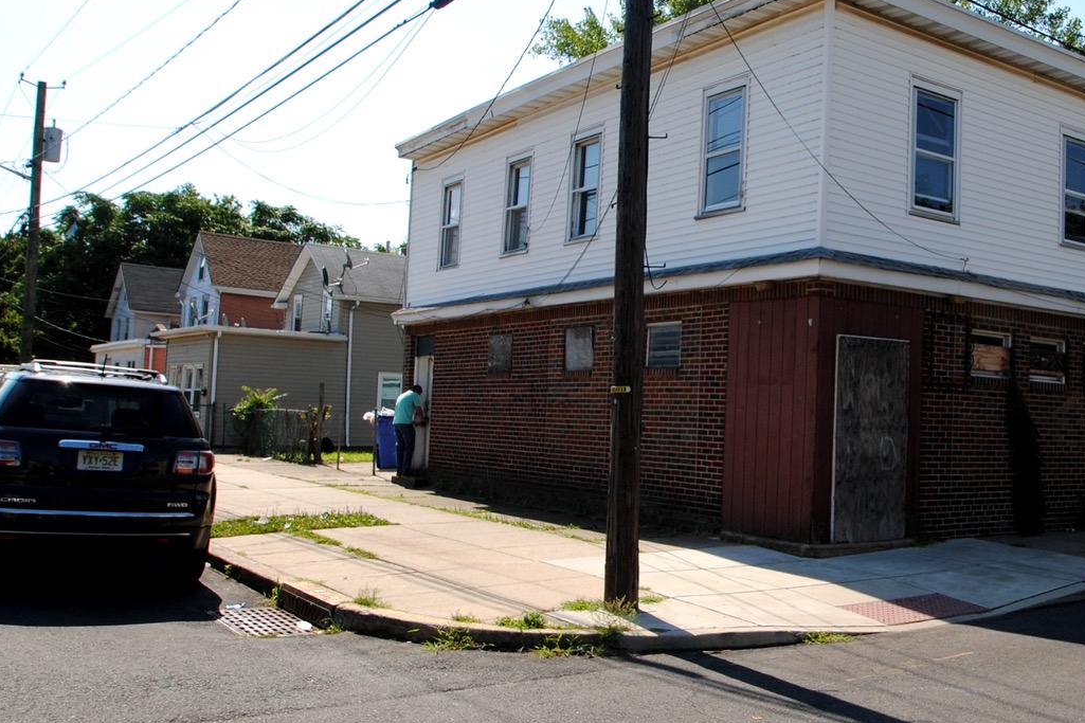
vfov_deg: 36.8
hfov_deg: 50.7
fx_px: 1085
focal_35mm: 36
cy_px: 332
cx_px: 827
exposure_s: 1/200
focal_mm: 12
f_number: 7.1
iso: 100
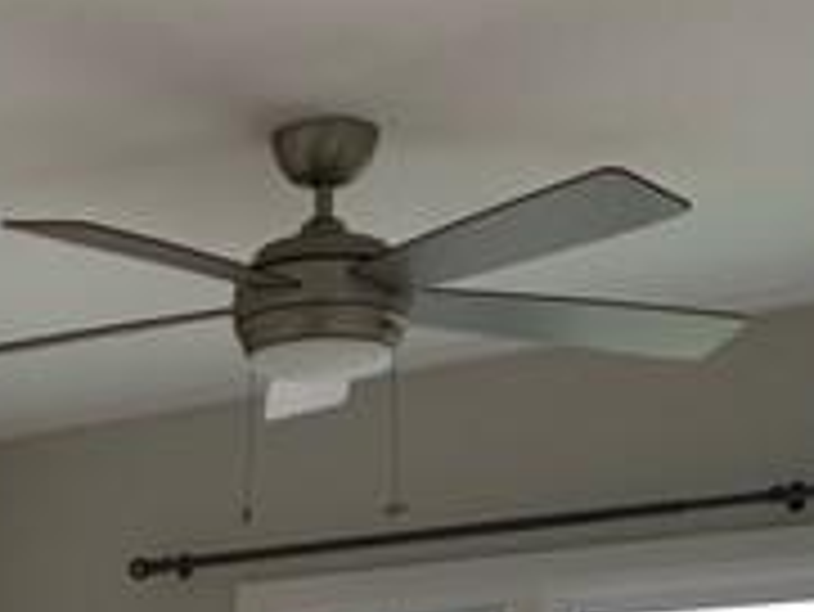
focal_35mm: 92
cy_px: 1030
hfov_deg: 20.1
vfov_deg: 14.5
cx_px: -130
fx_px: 2165
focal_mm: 4.25
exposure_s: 1/120
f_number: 1.8
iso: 64
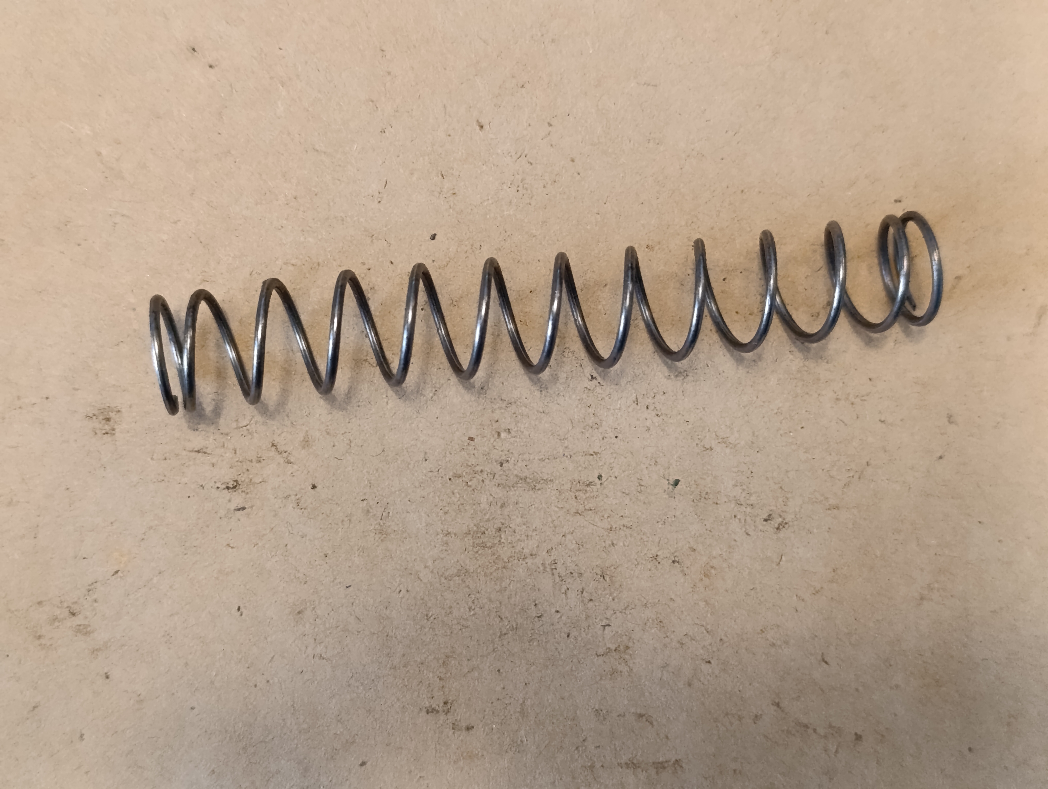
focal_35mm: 46
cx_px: 524
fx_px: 1395
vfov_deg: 31.6
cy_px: 394
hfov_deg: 41.2
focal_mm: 6.14
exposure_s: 1/99.9
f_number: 1.6
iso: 800
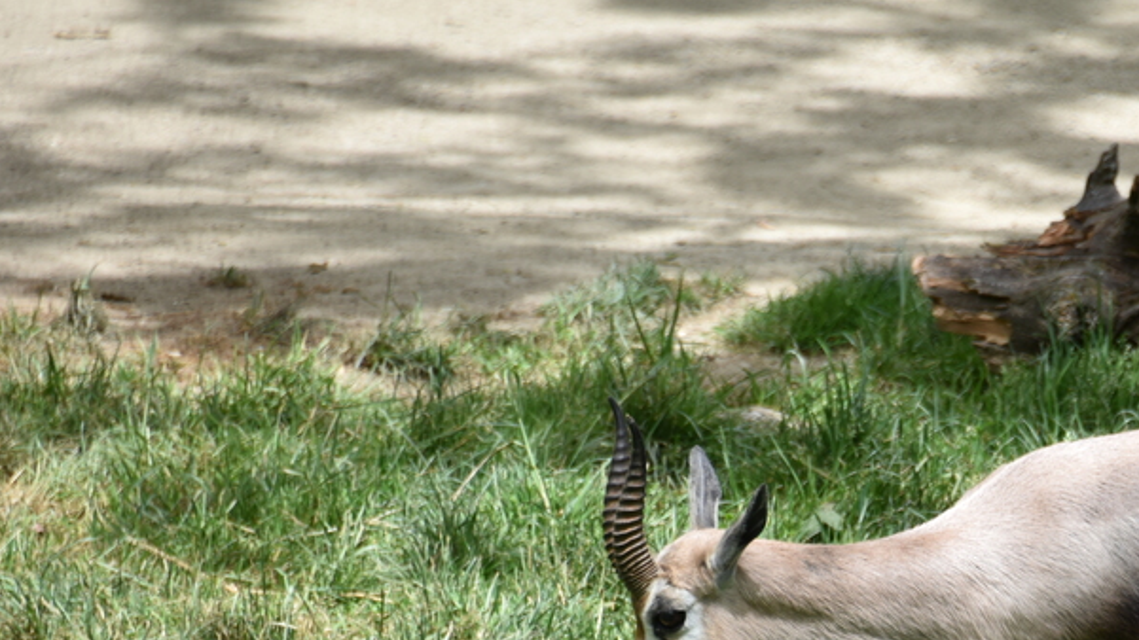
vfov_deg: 1.8
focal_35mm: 669
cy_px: 578
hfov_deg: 3.2
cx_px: 987
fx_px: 20204
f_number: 5.6
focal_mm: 300
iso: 220
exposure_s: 1/640
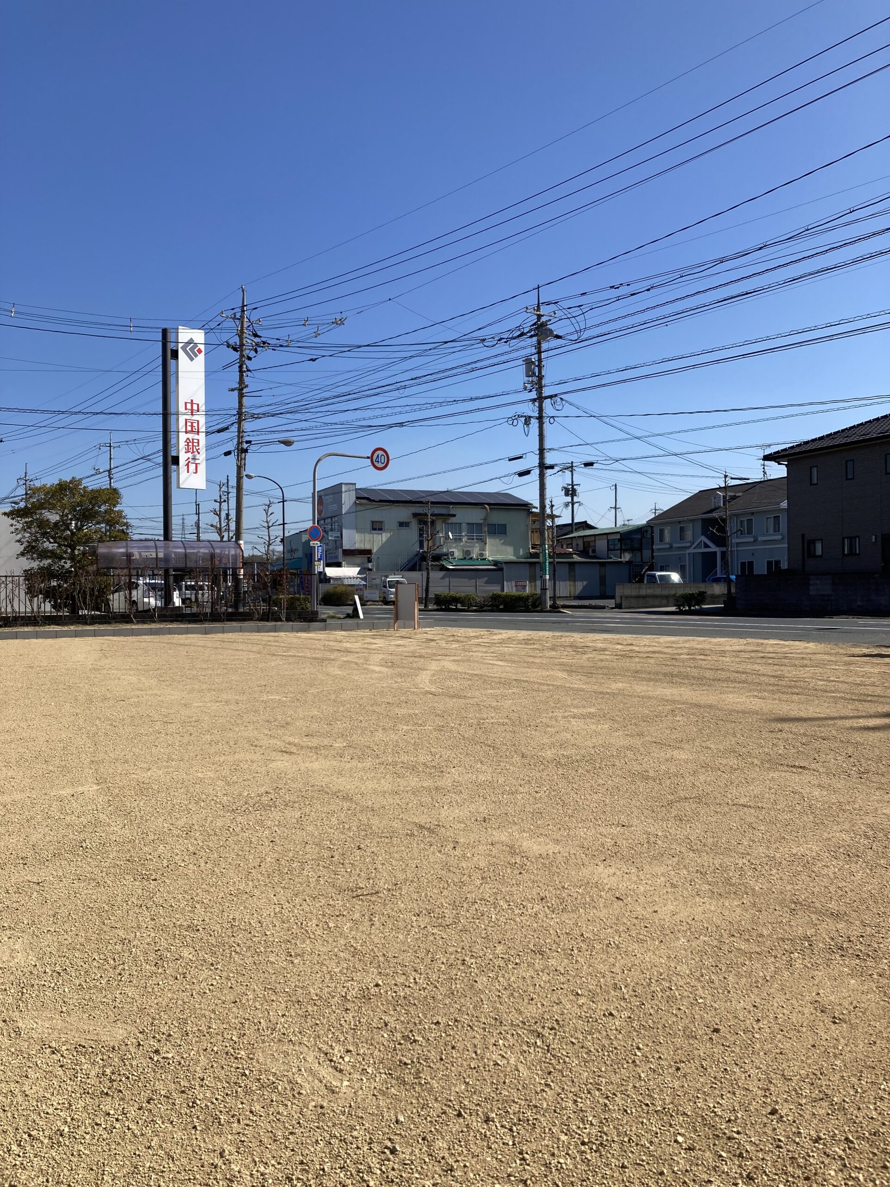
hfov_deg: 49.7
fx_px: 960
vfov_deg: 63.4
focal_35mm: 28
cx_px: 445
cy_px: 594
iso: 20
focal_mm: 3.99
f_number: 1.8
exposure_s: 1/2825
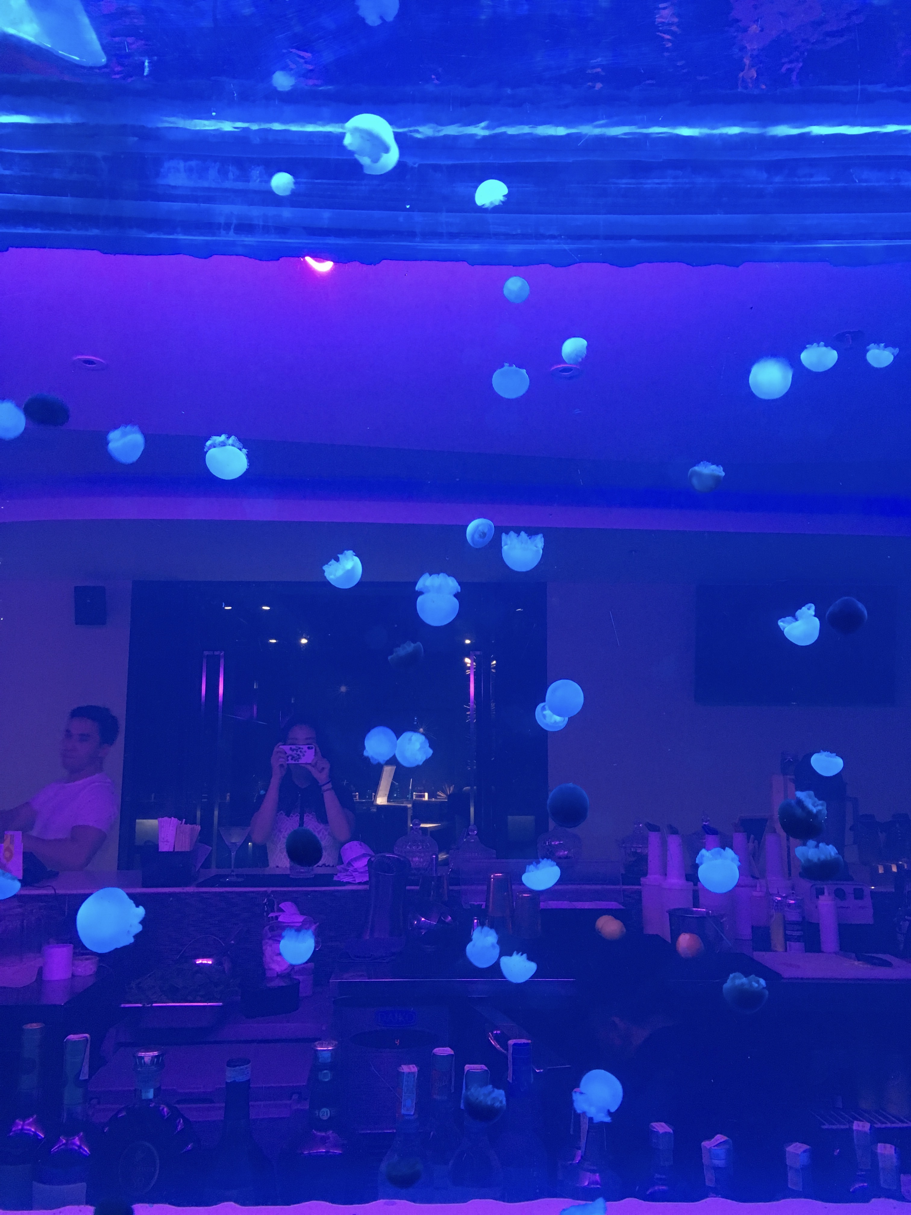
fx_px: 1018
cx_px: 456
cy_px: 608
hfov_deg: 48.2
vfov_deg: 61.7
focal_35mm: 29
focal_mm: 4.15
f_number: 2.2
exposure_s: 1/17
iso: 200
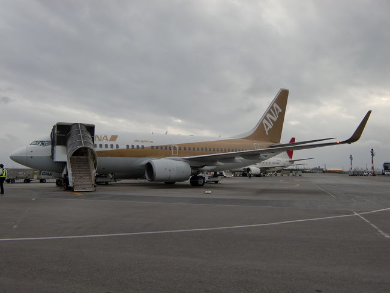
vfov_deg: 42.9
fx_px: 372
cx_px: 195
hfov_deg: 55.4
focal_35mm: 33
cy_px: 146
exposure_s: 1/250
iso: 64
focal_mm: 5.8
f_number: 2.7
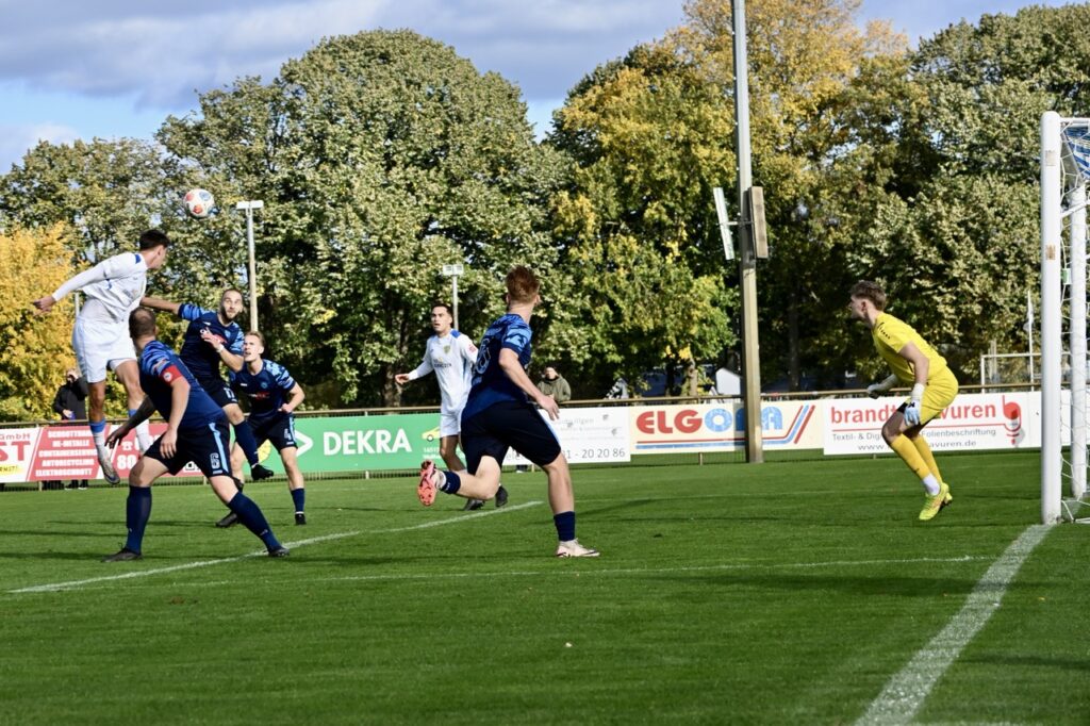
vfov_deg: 13.4
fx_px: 3087
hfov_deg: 20.0
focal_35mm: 102
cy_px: 363
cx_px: 545
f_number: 6.3
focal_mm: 102
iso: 640
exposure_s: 1/1600
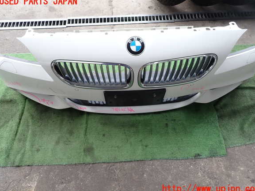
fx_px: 192
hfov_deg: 67.3
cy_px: 95
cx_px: 129
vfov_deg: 53.1
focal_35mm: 26
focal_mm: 4.5
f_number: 2.8
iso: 100
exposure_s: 1/125
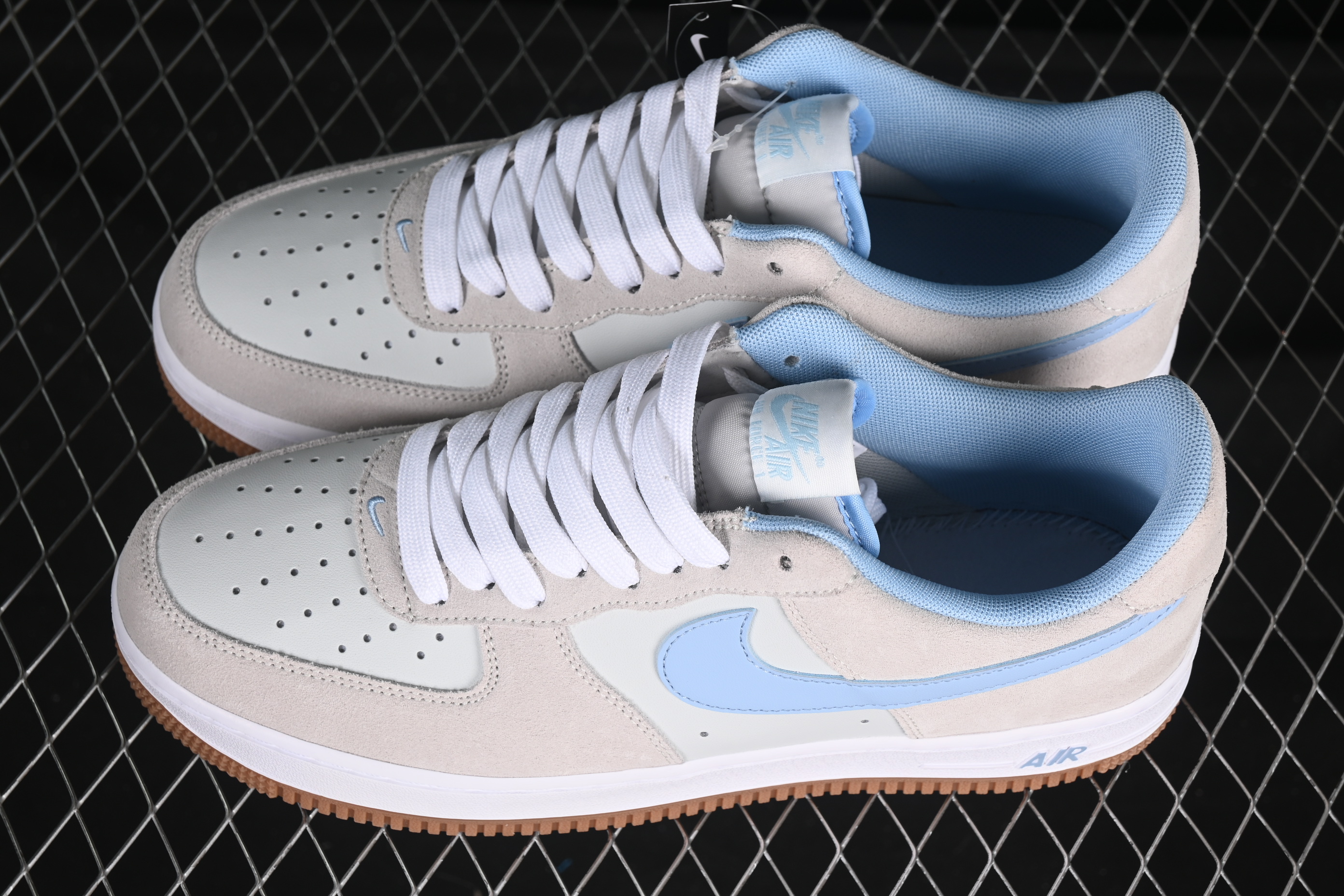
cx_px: 672
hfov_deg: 27.0
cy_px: 448
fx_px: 2800
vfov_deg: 18.2
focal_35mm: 75
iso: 160
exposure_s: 1/80
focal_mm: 50
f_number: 7.1
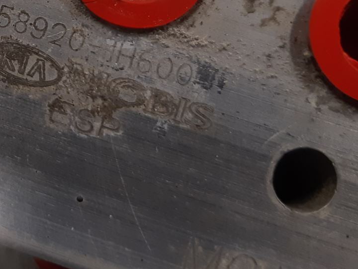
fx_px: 765
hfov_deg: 24.6
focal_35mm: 74
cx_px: -32
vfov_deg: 19.3
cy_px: 0
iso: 100
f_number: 1.7
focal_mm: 3.93
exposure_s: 1/50
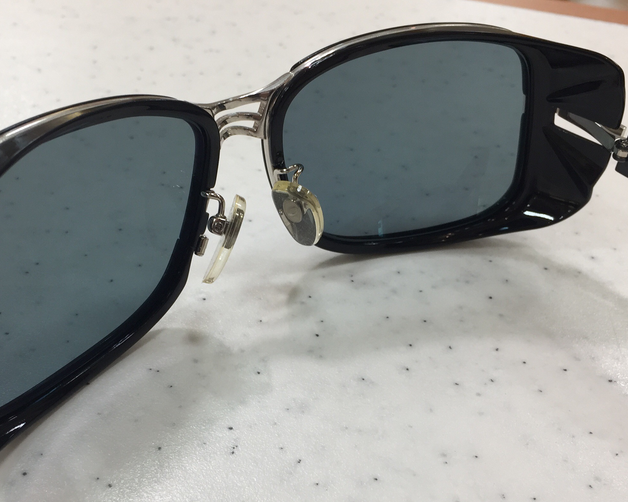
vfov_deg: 32.0
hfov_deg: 39.5
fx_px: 874
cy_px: 293
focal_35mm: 47
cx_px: 268
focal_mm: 4.15
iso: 40
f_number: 2.2
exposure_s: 1/60
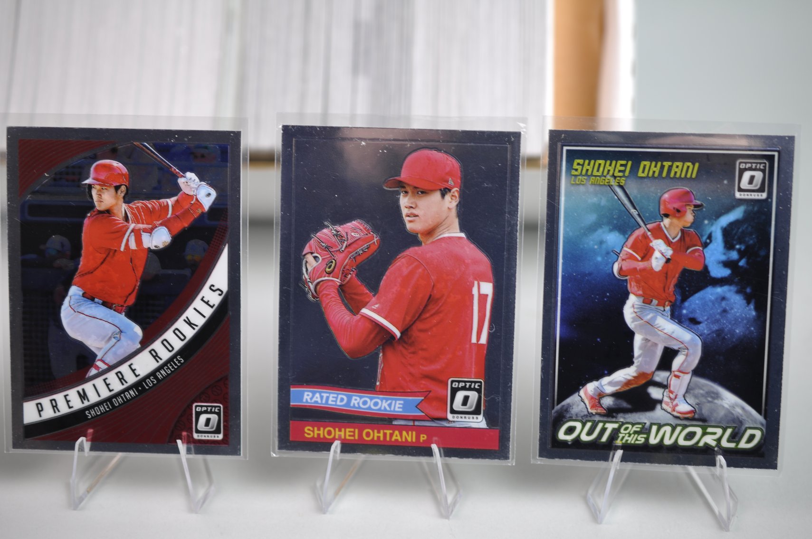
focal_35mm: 60
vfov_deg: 22.6
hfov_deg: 33.4
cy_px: 270
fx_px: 1352
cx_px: 406
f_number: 3
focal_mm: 40
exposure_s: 1/30
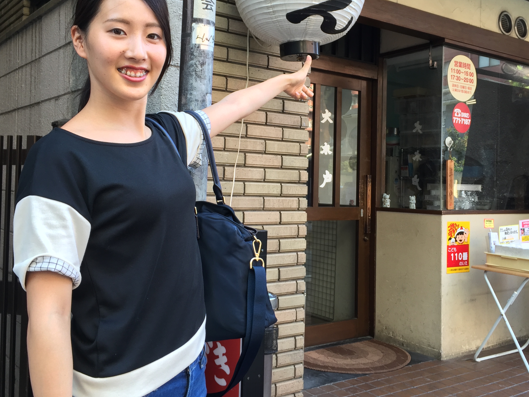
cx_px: 288
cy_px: 164
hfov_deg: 48.9
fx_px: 581
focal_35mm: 38
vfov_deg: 37.6
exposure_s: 1/60
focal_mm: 4.15
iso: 32
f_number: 2.2
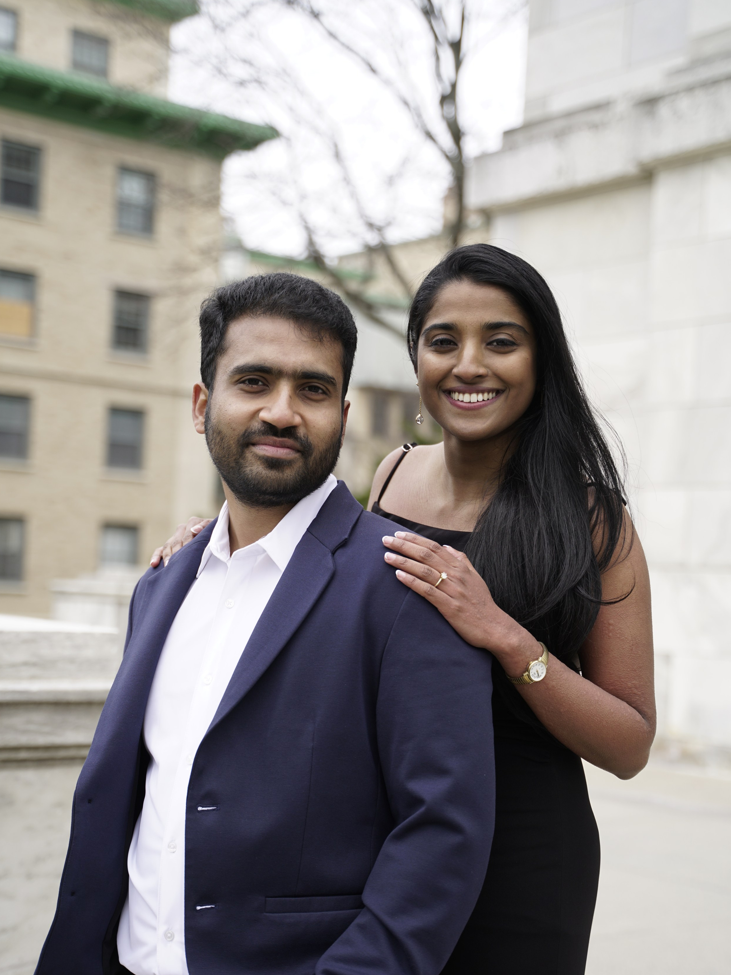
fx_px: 1633
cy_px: 578
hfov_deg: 25.2
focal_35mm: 58
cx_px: 359
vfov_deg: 33.1
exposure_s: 1/500
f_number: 2.8
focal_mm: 49
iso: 100
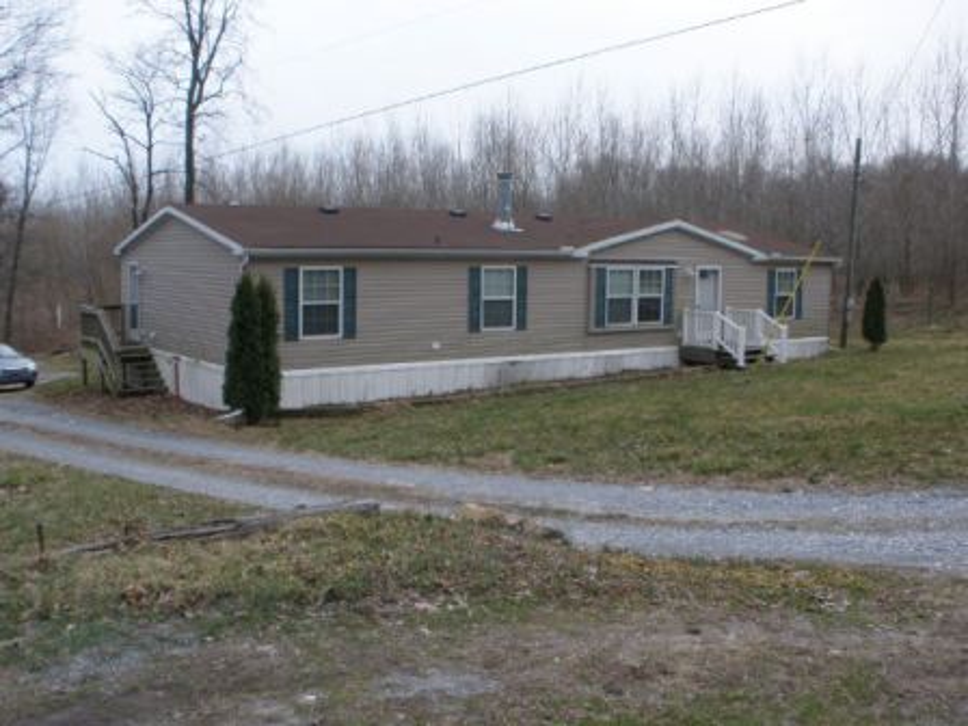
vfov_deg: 39.7
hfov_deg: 51.4
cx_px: 484
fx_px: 1007
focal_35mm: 36
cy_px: 363
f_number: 5.6
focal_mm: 6.3
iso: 80
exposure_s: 1/100
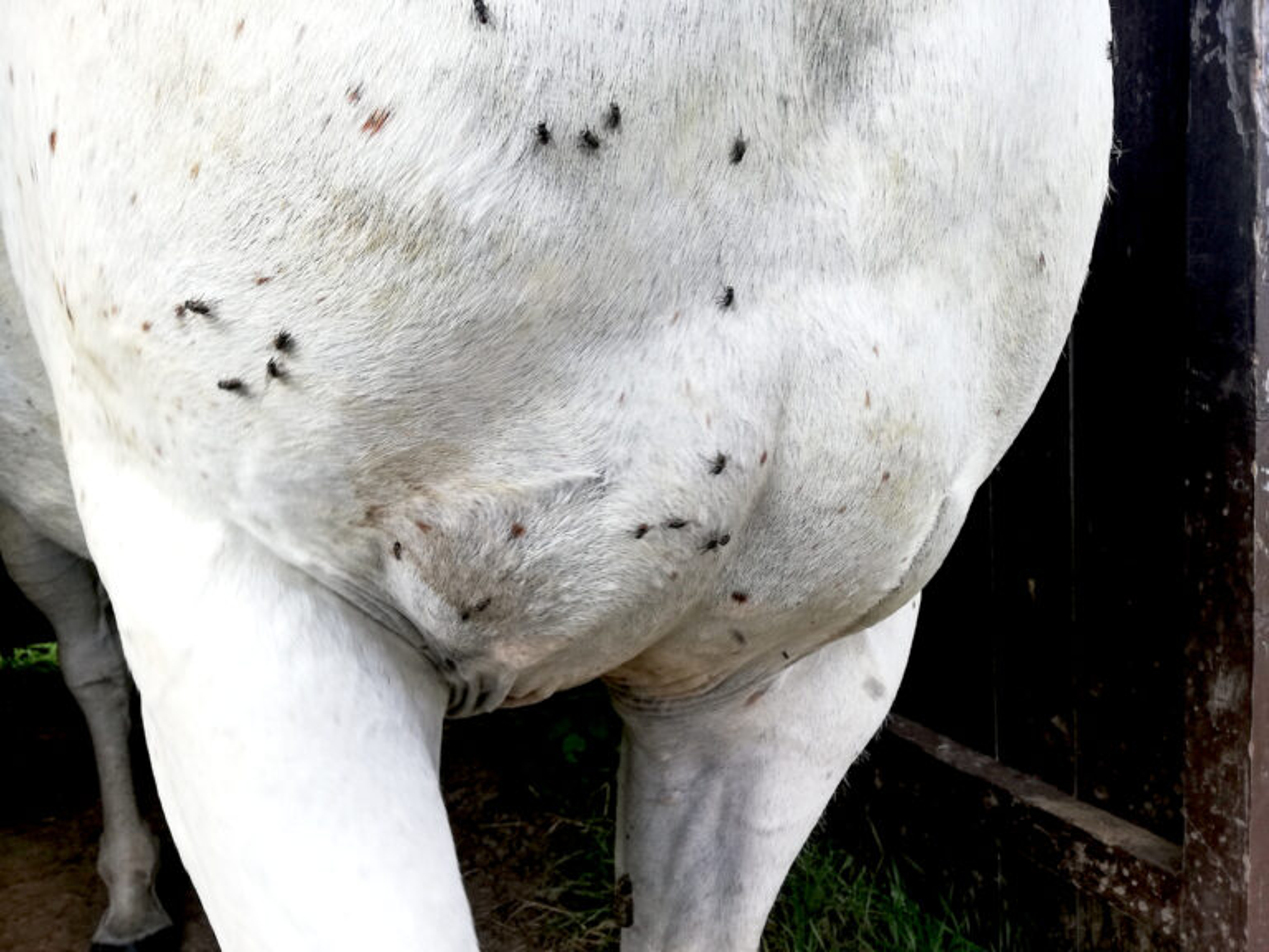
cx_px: 634
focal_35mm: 26
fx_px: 953
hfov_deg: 67.3
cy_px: 476
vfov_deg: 53.1
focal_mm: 3.8
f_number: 2.2
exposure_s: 1/201
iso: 50
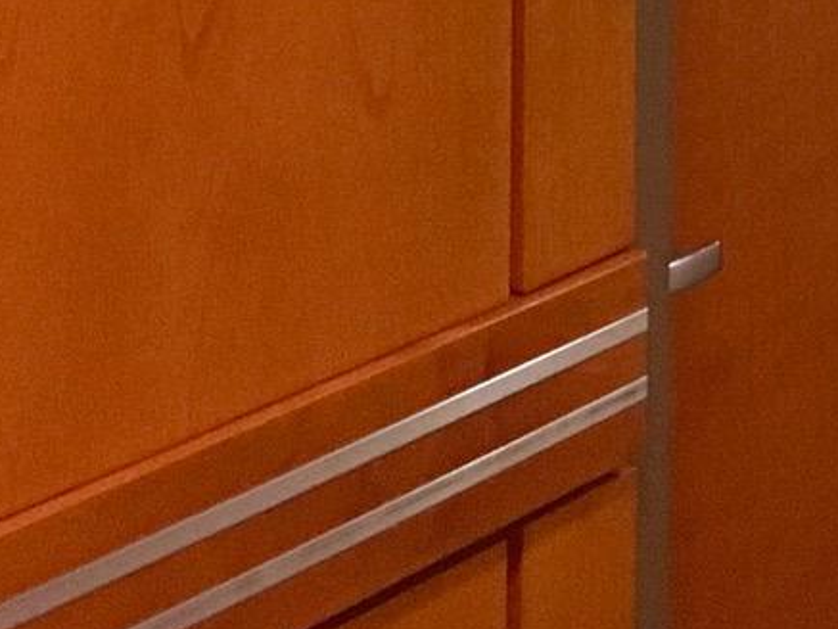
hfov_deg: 13.6
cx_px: 1275
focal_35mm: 136
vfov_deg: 9.9
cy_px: -742
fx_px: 3293
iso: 200
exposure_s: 1/30
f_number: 2.2
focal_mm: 4.15
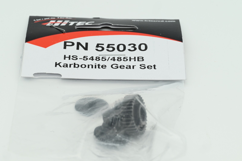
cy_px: 80
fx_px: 706
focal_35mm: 105
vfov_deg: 13.0
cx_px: 121
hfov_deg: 19.5
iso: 100
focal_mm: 105
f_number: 22
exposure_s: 1/6
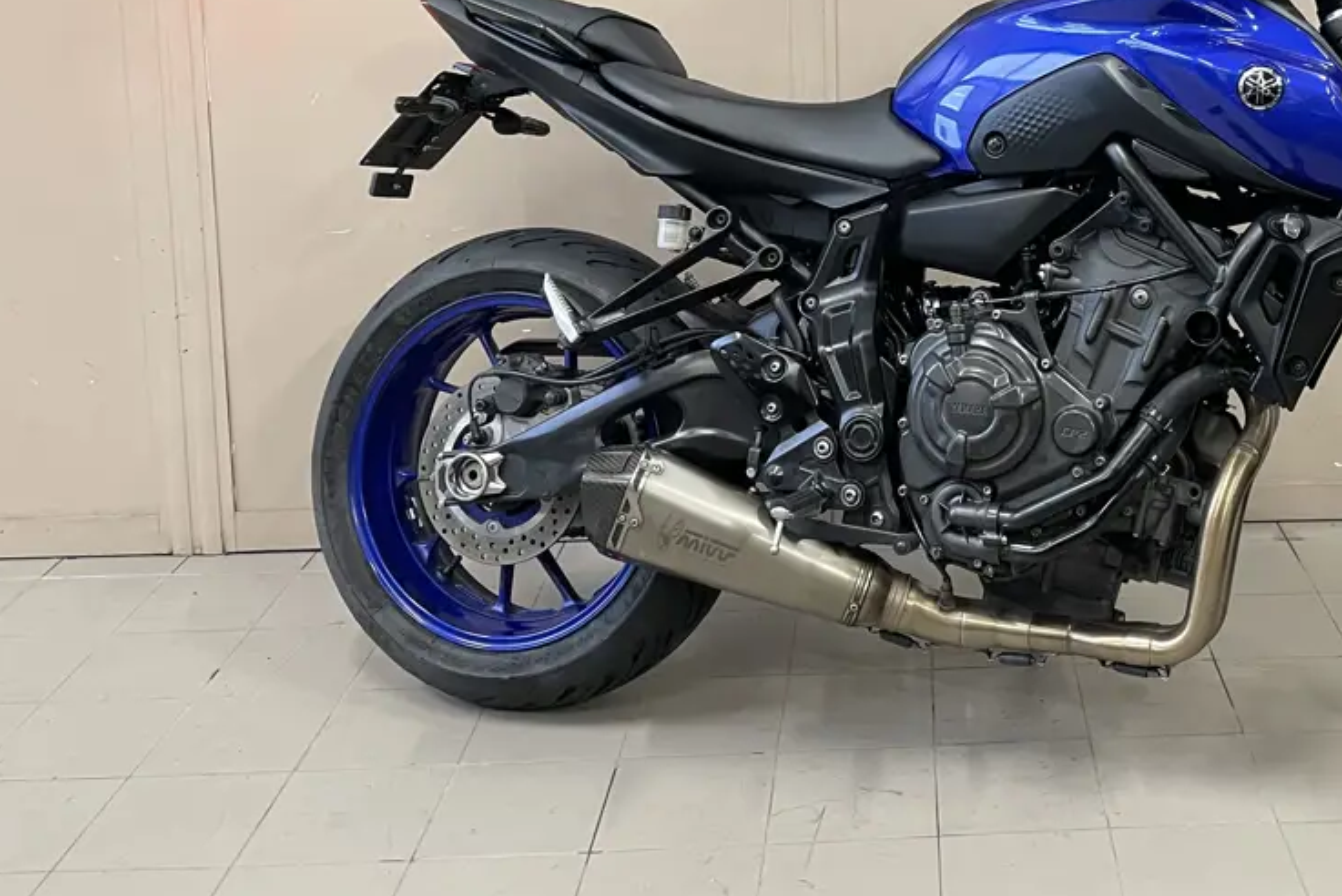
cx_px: 994
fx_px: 1641
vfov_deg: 29.3
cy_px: 93
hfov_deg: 43.2
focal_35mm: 44
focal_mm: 4.2
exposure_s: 1/50
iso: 200
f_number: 1.6
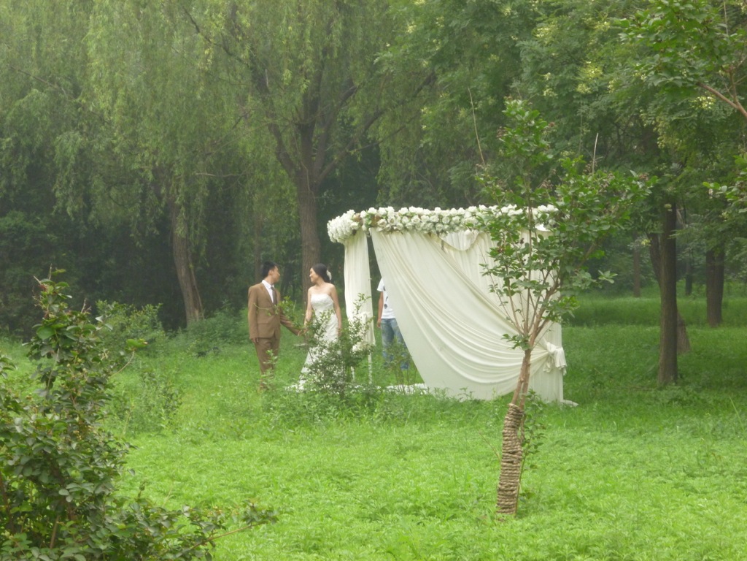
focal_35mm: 98
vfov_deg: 15.1
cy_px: 280
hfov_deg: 20.0
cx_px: 374
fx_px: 2115
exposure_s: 1/125
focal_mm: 17.5
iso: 250
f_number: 6.2
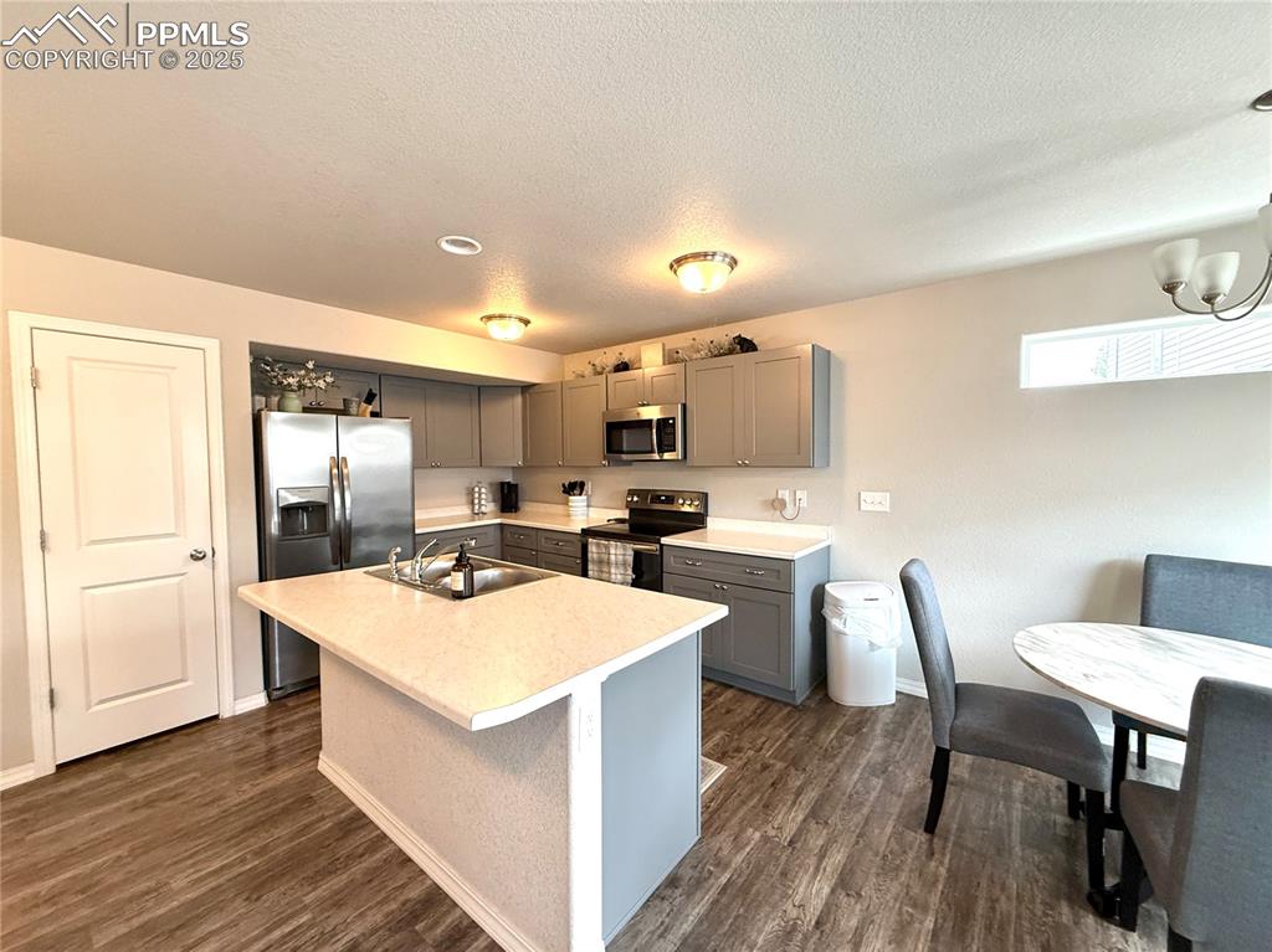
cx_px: 636
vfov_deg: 85.6
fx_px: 514
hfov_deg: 102.1
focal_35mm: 14
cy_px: 476
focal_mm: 2.22
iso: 320
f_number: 2.2
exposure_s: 1/91
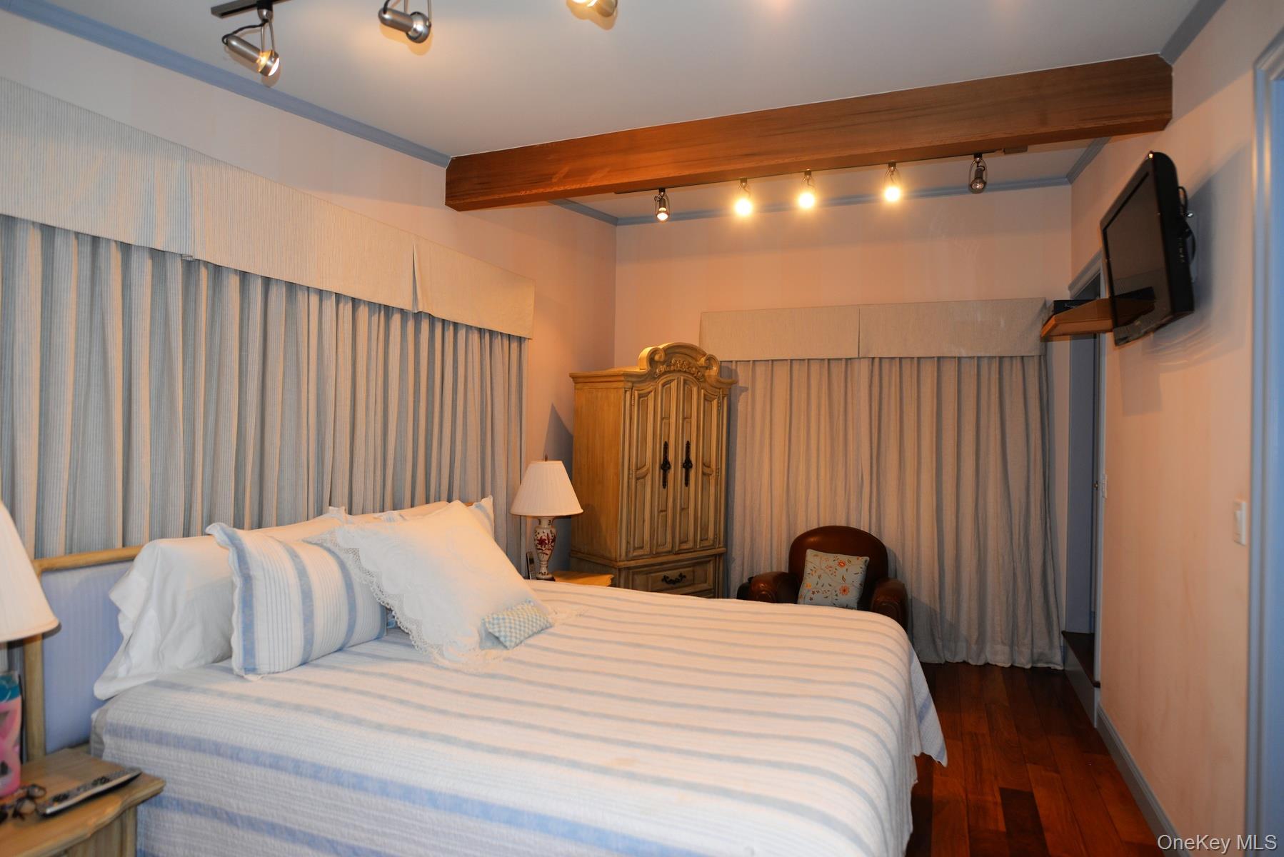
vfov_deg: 62.0
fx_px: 714
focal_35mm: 20
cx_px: 642
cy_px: 428
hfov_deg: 84.0
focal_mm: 20
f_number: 2.8
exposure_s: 1/80
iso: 400
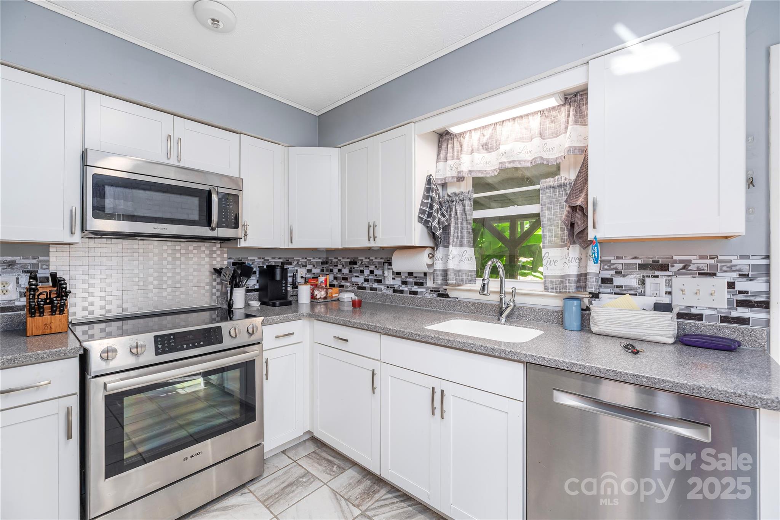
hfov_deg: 104.2
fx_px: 303
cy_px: 260
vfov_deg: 81.2
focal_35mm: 14
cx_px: 390
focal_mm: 14
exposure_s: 1/15
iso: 320
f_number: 7.1
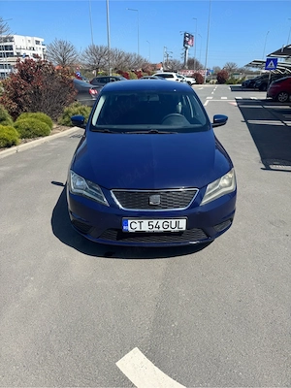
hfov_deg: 56.8
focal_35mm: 24
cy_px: 194
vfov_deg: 71.6
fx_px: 269
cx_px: 146
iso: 80
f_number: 1.78
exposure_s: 1/3597
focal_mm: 6.76
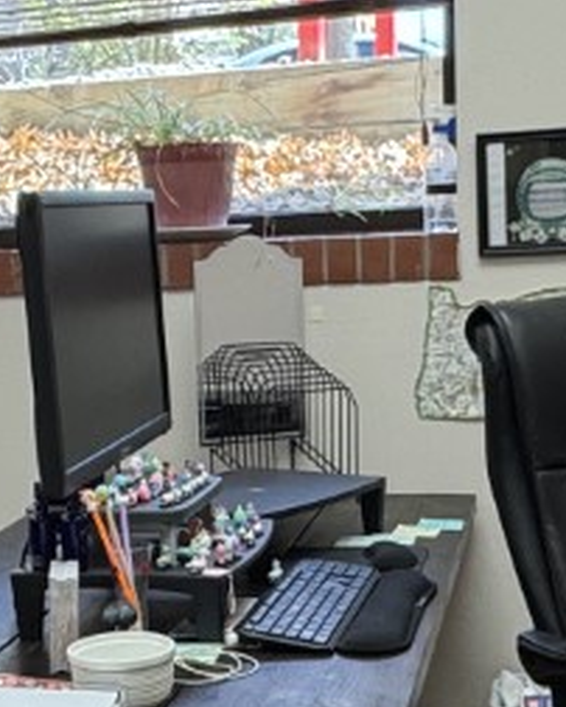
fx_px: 1631
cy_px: 418
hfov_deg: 19.4
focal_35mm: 78
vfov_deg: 24.4
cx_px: 90
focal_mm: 2.22
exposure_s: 1/120
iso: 64
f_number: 2.2
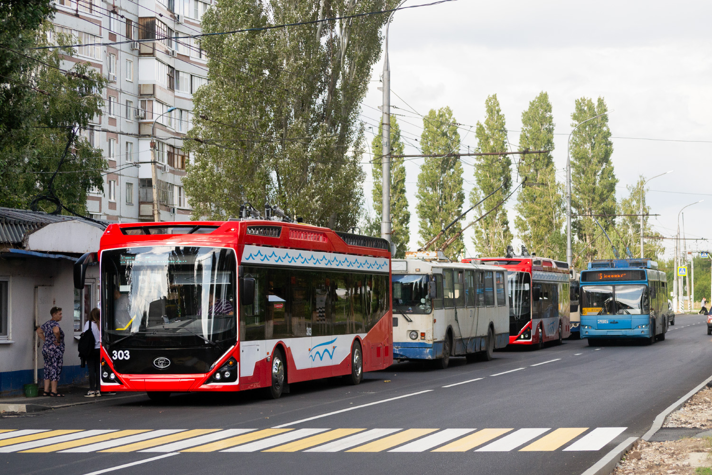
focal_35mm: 82
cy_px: 238
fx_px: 1632
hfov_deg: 24.6
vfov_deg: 16.6
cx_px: 356
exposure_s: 1/1600
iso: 400
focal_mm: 55
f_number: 4
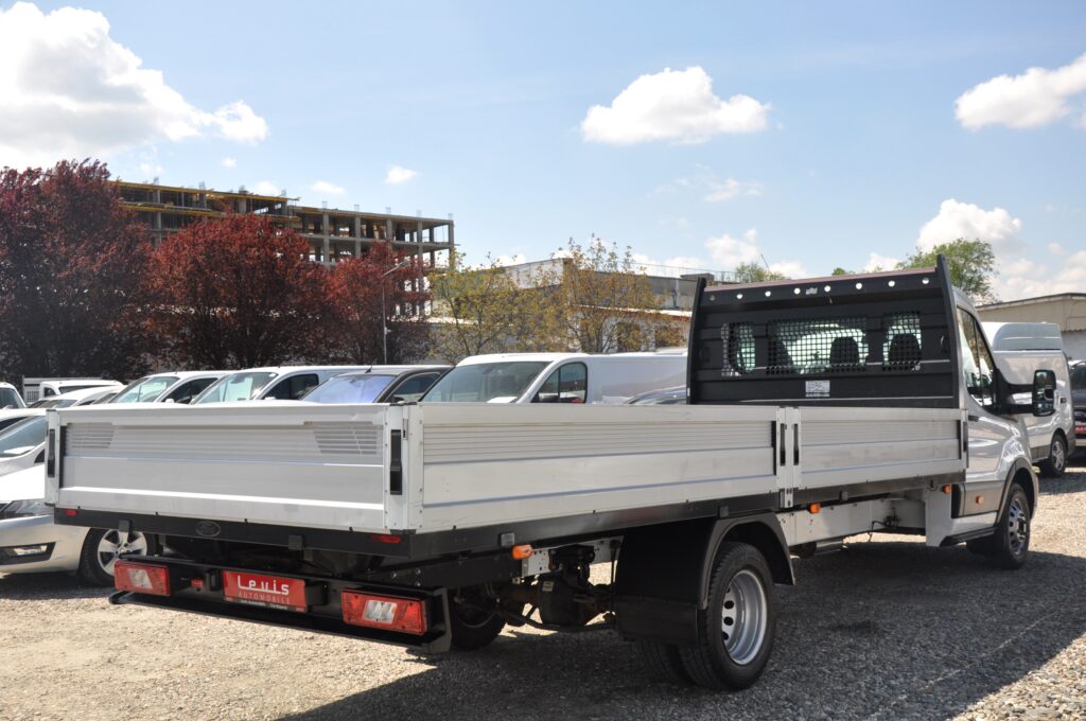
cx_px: 543
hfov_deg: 51.3
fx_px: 1130
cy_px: 360
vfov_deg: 35.4
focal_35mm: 38
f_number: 9
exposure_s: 1/320
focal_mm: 25
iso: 400
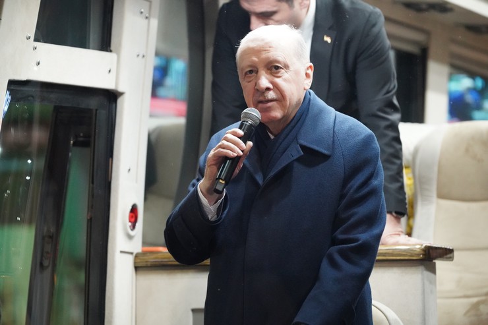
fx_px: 2710
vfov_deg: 6.9
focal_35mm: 200
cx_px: 244
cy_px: 162
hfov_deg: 10.3
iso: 12800
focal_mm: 200
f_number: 4
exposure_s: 1/160
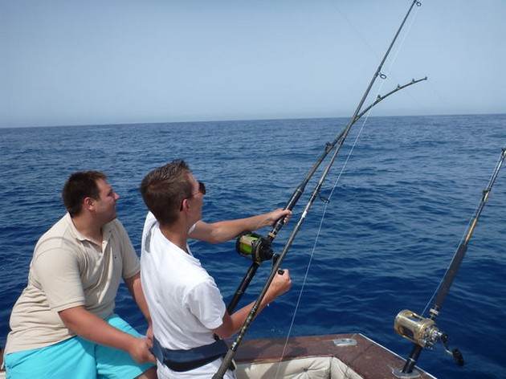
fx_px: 409
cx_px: 253
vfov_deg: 49.7
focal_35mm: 28
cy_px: 190
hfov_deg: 63.5
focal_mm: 4.9
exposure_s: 1/1000
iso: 100
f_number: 3.3
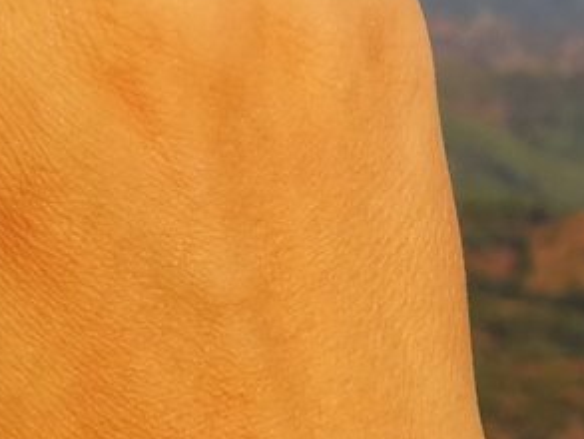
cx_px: 735
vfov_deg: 8.3
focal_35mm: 177
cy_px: -50
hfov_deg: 10.9
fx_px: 2987
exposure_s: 1/1946
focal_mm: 3.95
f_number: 1.8
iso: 50
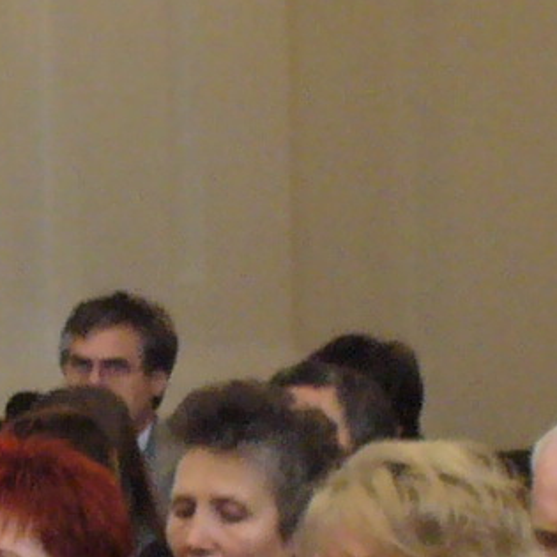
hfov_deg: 7.3
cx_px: 172
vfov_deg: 7.3
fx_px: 4351
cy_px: 684
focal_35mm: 239
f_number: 2.8
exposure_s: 1/8
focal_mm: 6.1
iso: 200
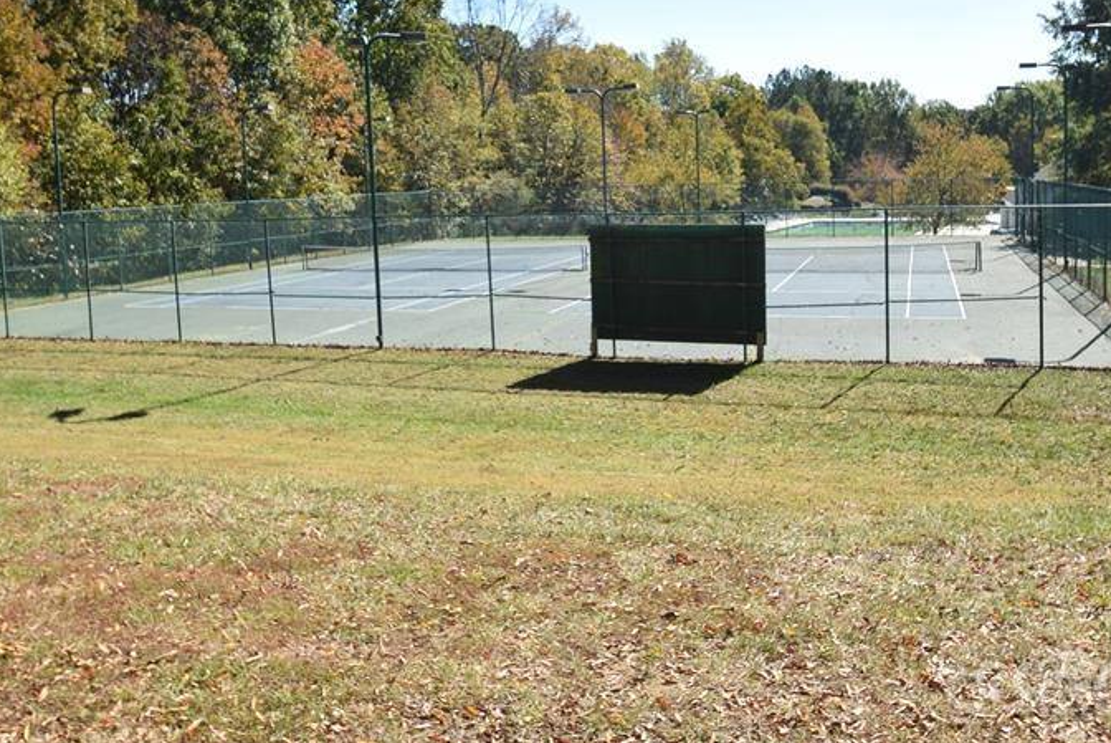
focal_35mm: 32
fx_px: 988
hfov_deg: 58.6
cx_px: 597
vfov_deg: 40.0
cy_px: 187
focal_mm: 14
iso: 100
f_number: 8
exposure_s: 1/200
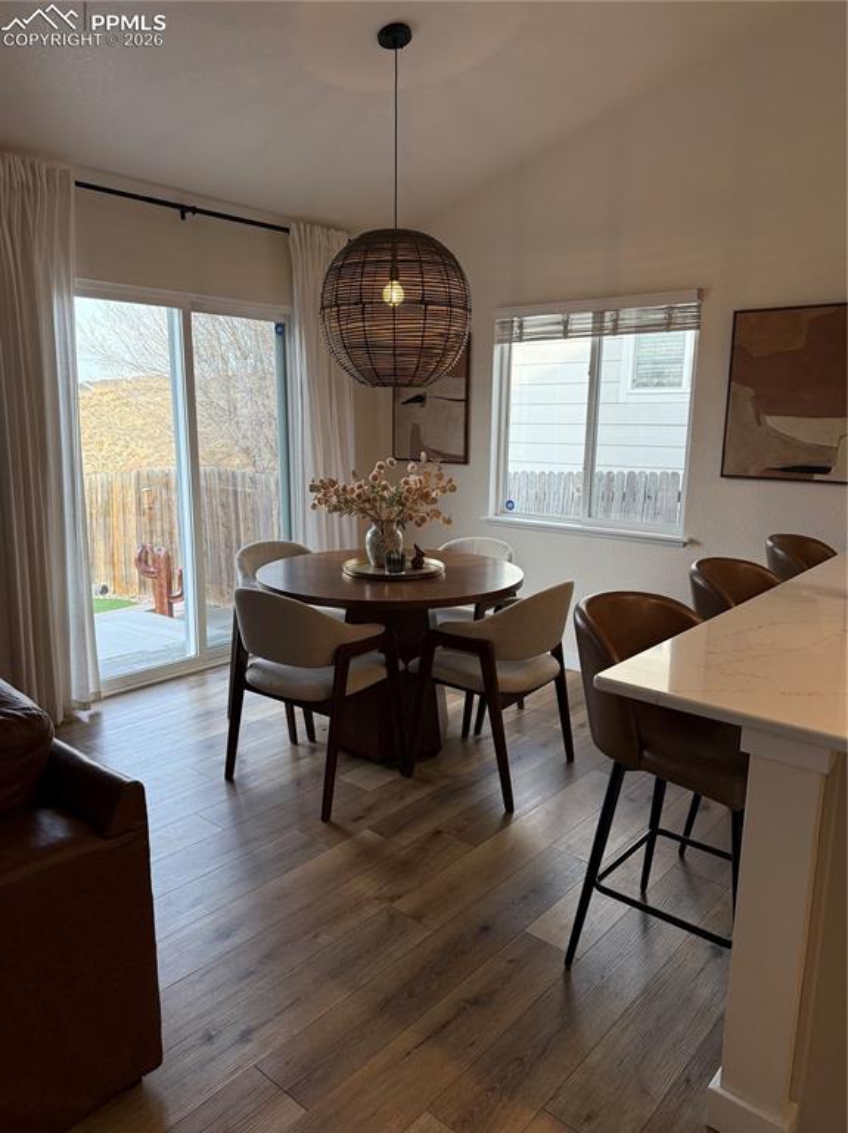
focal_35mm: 24
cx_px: 424
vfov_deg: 71.6
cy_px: 566
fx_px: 785
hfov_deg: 56.8
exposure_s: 1/178
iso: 200
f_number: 1.78
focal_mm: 6.76
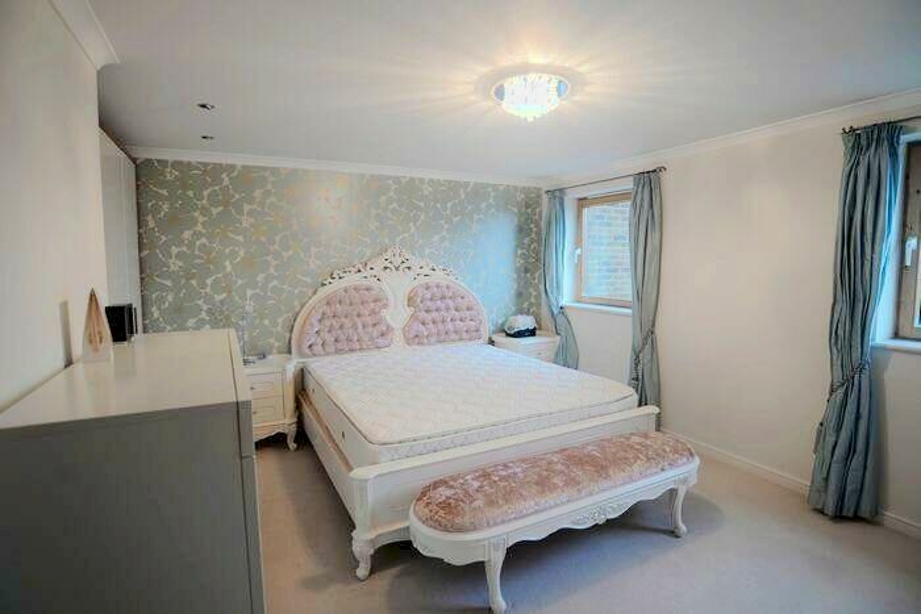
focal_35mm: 18
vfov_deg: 67.4
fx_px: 461
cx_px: 460
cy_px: 307
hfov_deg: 90.0
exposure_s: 1/13
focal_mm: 18
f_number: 3.5
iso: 100
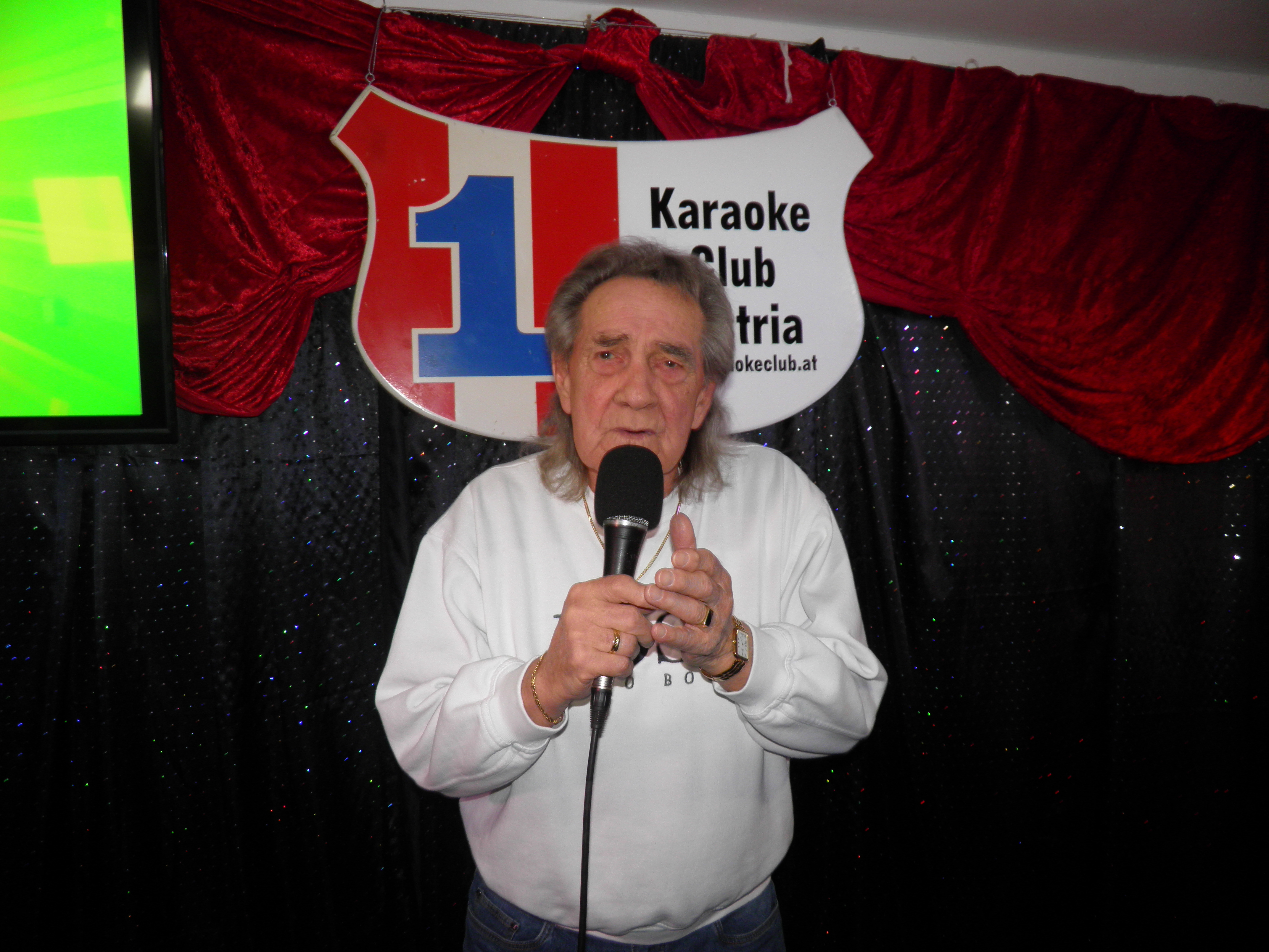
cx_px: 634
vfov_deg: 49.7
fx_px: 1026
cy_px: 476
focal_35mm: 28
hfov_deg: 63.4
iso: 100
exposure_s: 1/30
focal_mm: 4.9
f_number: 2.8
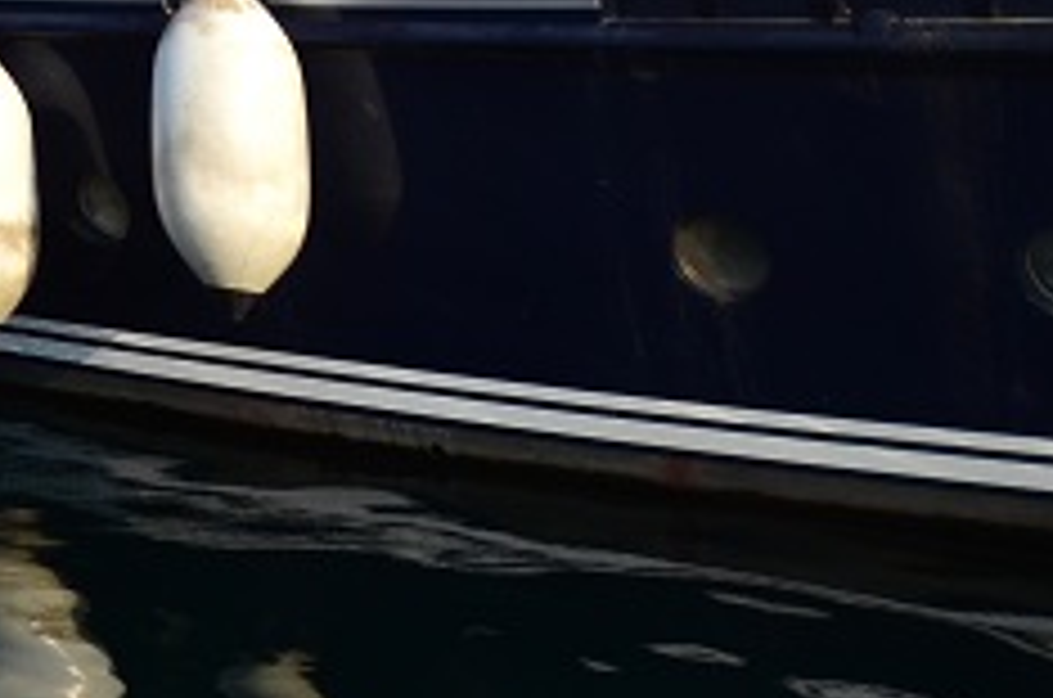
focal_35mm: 77
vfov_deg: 14.5
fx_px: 2248
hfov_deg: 17.6
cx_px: -1118
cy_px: -714
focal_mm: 12
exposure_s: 1/5000
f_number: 4
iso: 400
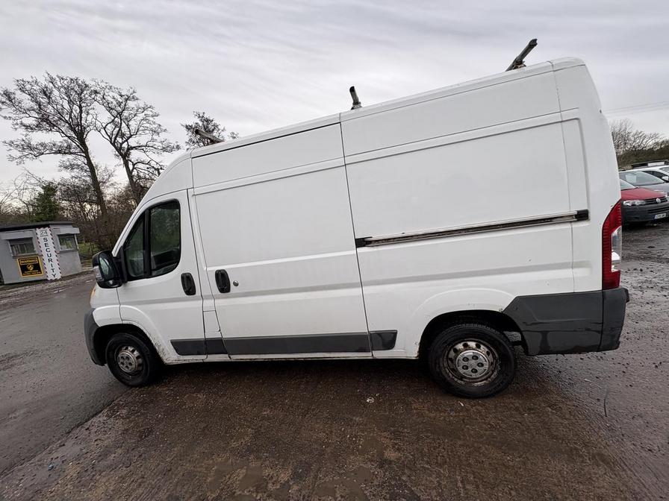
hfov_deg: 102.1
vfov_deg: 85.7
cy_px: 250
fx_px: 271
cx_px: 334
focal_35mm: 14
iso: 40
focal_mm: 2.22
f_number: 2.2
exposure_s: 1/190
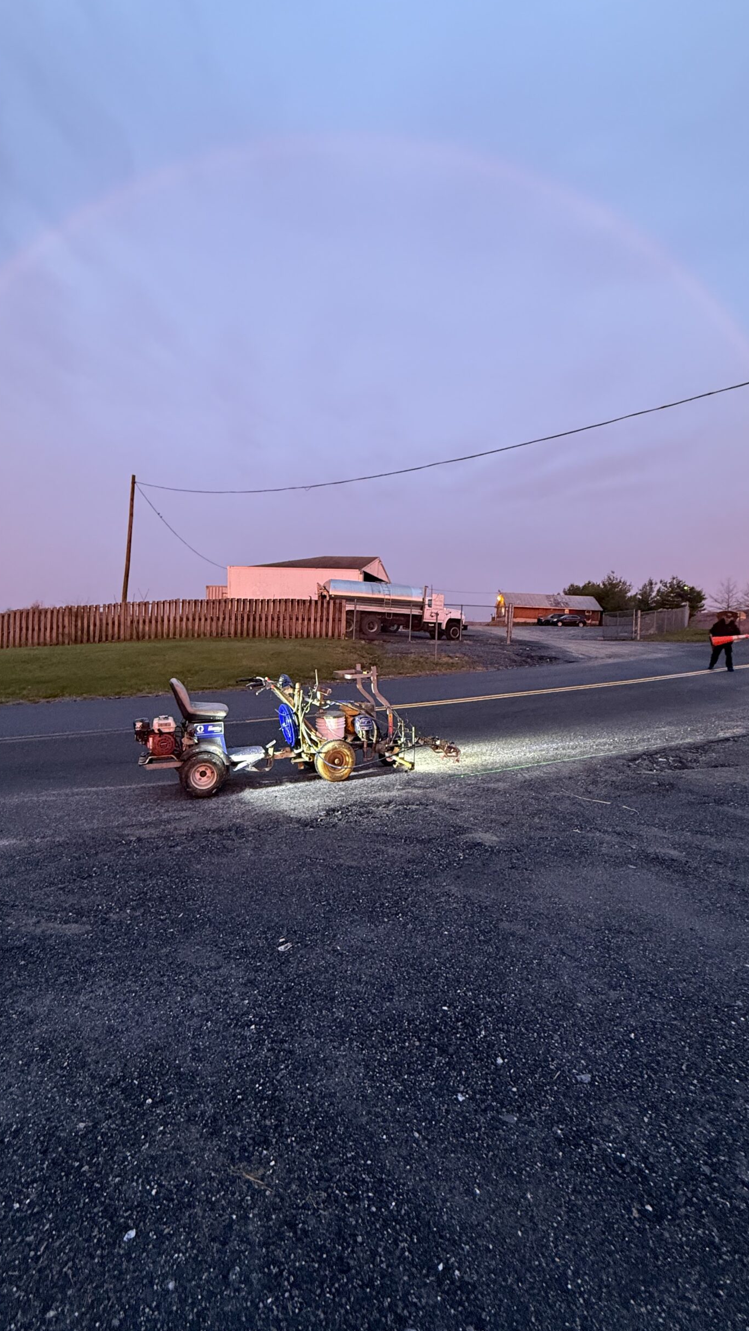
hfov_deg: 67.1
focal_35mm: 16
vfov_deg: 99.3
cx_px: 359
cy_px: 648
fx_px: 565
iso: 500
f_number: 2.2
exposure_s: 1/60
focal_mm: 2.22
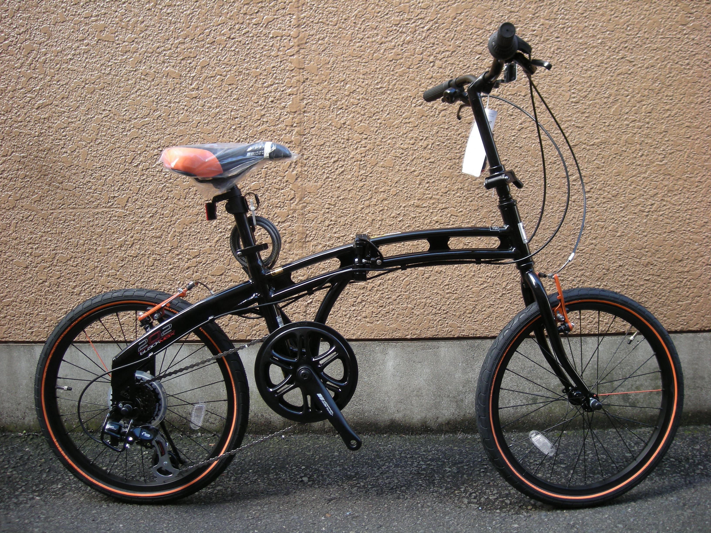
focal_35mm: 35
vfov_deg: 40.7
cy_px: 266
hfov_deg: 52.6
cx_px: 356
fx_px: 719
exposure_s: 1/51
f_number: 2.8
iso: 102
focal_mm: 5.7
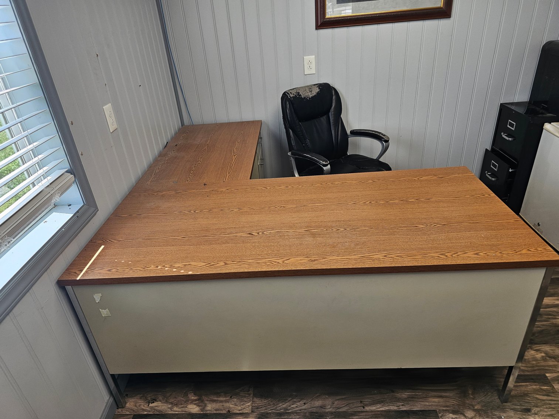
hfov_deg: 73.9
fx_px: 371
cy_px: 210
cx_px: 280
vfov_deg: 58.9
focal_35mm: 23
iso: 64
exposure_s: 1/120
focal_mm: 6.3
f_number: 1.7
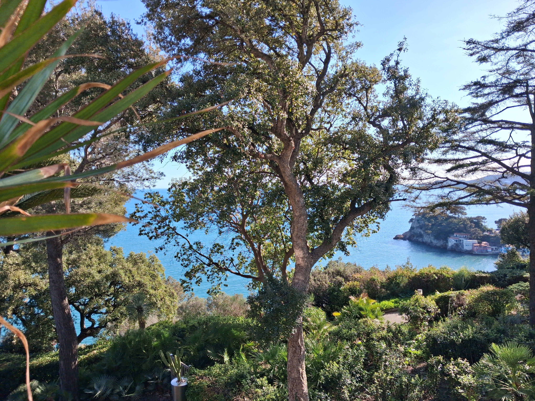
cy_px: 200
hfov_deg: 65.3
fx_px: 417
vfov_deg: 51.4
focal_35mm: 27
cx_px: 268
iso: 25
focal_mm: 4
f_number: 1.8
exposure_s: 1/405
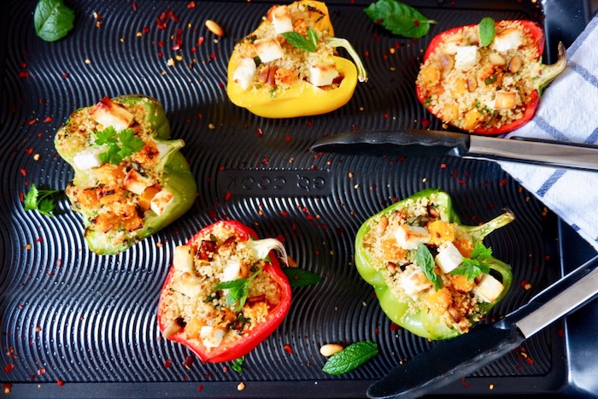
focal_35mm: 24
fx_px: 399
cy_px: 200
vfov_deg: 53.2
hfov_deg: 73.7
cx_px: 299
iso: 500
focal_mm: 16
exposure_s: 1/34
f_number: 3.5
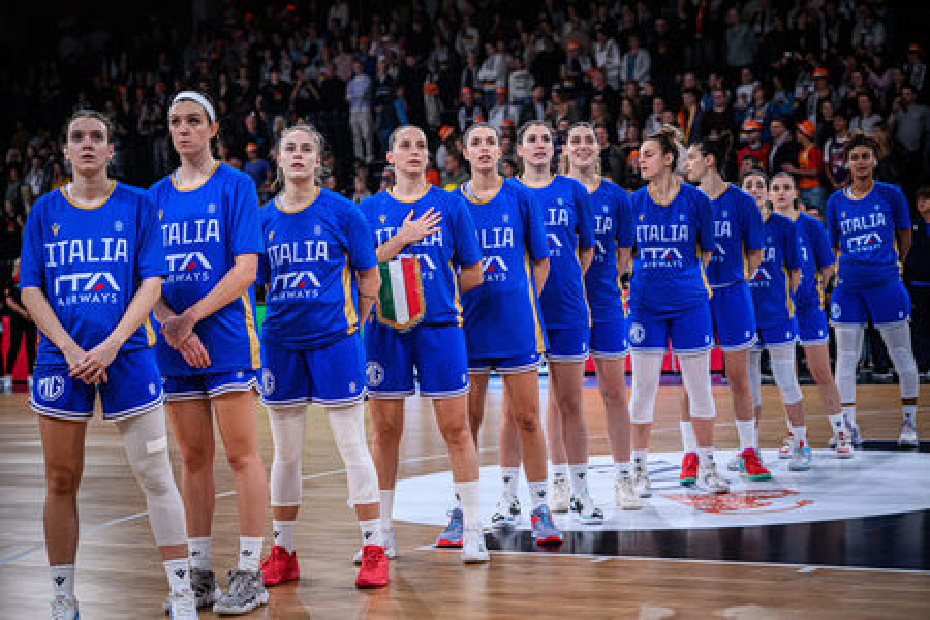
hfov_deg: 28.8
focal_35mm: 70
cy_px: 310
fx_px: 1808
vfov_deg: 19.5
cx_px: 465
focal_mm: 70
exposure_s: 1/1600
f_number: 3.5
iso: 2000
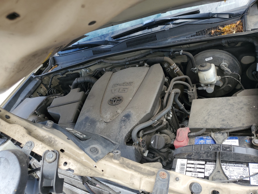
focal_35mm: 26
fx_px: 194
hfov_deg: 67.3
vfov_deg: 53.1
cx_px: 129
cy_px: 97
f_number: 1.5
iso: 50
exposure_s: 1/556
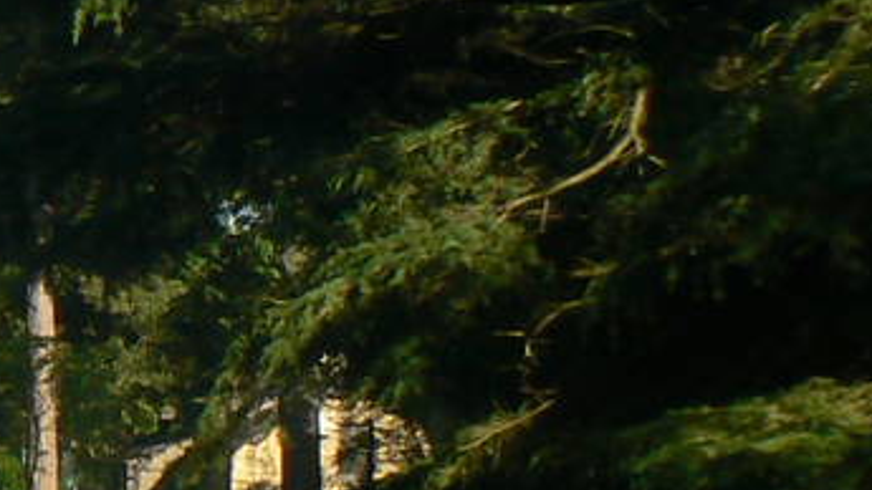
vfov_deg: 6.6
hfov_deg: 10.7
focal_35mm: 182
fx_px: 4208
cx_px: -971
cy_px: 700
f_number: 5.6
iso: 80
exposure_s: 1/320
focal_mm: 6
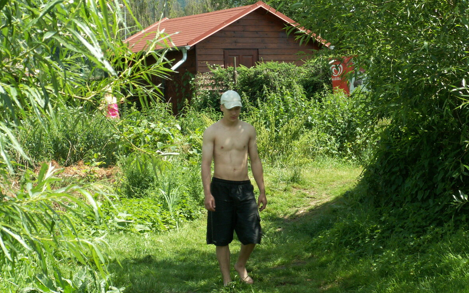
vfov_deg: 10.7
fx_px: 1559
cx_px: 233
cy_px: 157
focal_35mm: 122
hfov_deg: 17.1
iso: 50
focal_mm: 18.59
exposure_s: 1/100
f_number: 6.3
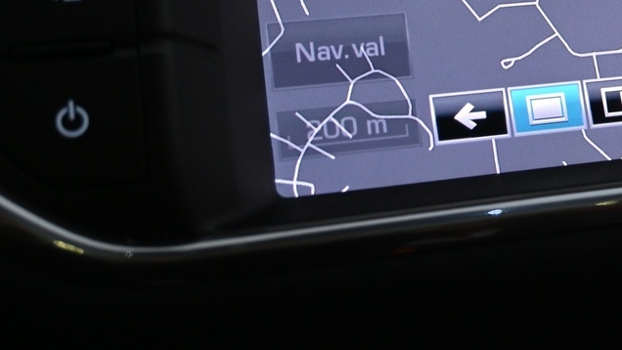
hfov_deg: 22.6
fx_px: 1485
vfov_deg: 13.1
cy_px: -52
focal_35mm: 90
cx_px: 644
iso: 1000
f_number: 4
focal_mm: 22.5
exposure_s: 1/40
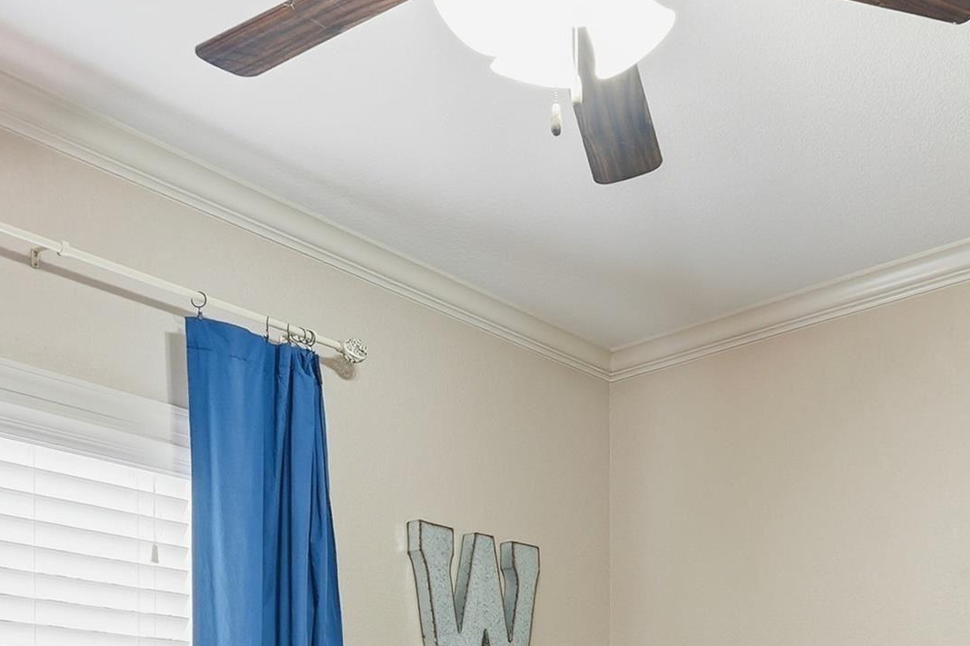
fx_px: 1212
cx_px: 642
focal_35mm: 45
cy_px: 819
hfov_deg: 43.0
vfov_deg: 25.9
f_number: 9
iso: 250
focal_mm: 16
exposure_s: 1/8
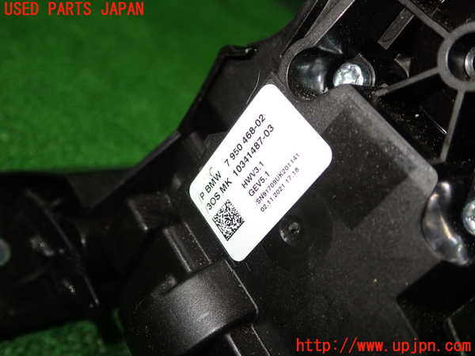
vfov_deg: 39.7
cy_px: 178
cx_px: 238
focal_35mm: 36
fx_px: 494
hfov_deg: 51.4
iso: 200
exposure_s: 1/40
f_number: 2.5
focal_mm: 6.37
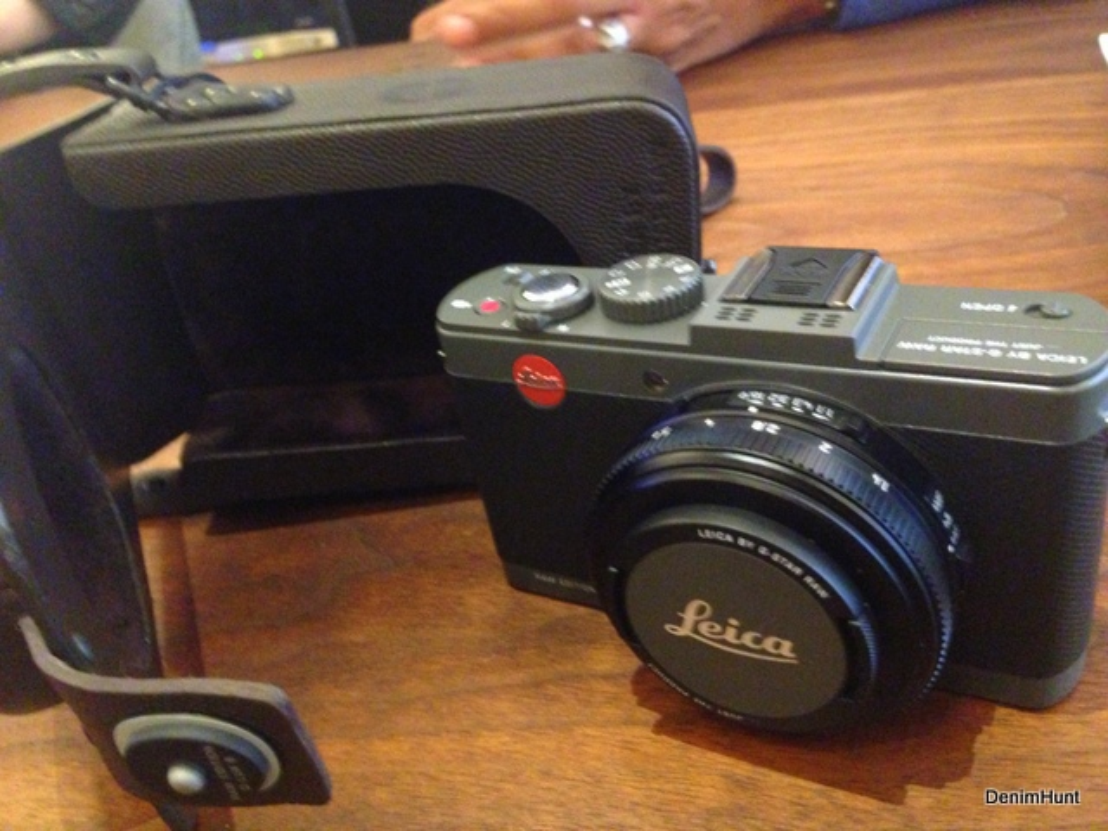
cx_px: 554
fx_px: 1056
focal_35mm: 33
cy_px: 416
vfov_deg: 42.9
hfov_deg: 55.4
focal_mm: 4.13
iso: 800
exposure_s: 1/15
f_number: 2.4
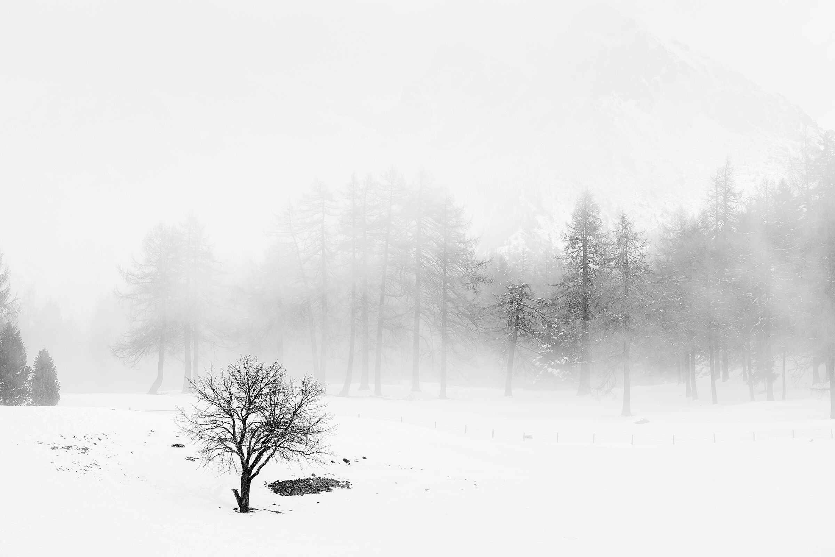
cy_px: 278
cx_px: 418
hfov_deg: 19.5
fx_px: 2436
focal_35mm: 105
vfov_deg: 13.0
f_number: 8
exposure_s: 1/400
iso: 64
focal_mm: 105
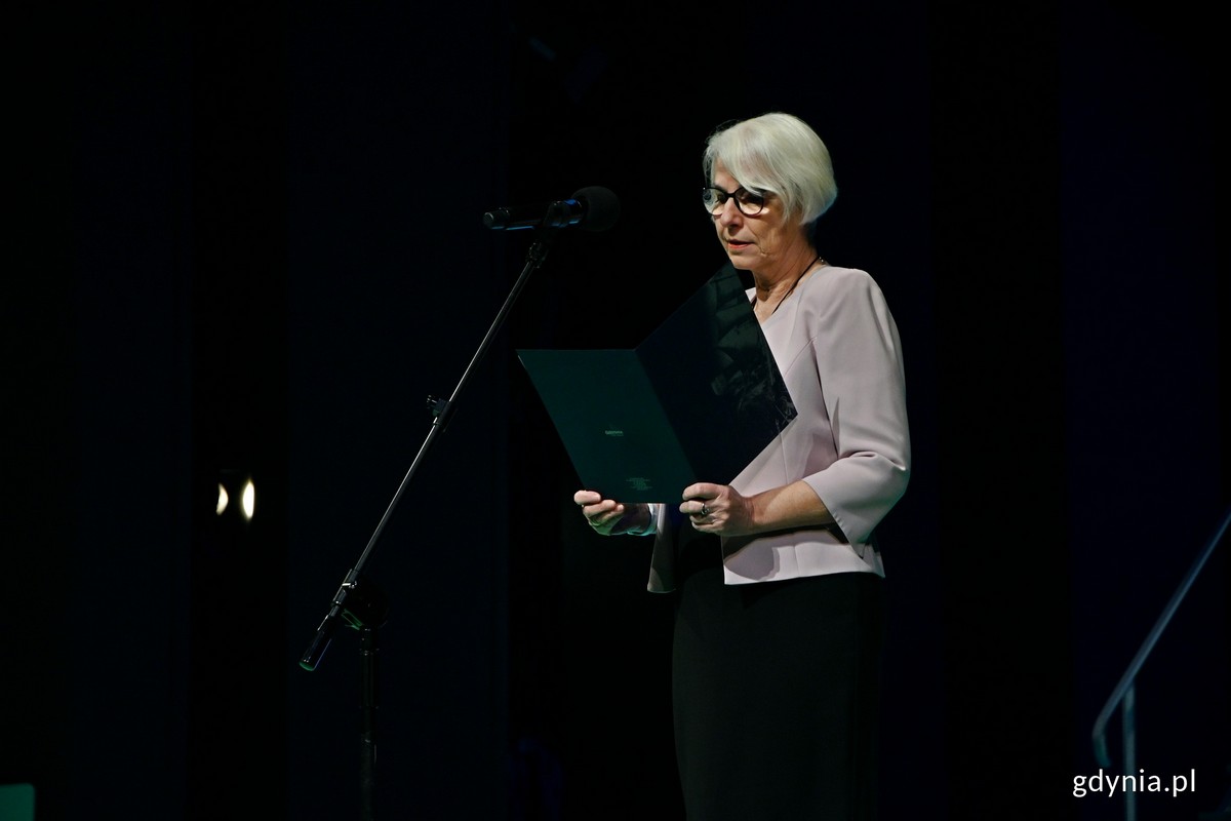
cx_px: 616
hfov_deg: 19.5
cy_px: 410
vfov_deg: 13.0
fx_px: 3590
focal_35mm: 105
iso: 800
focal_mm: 70
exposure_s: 1/125
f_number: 4
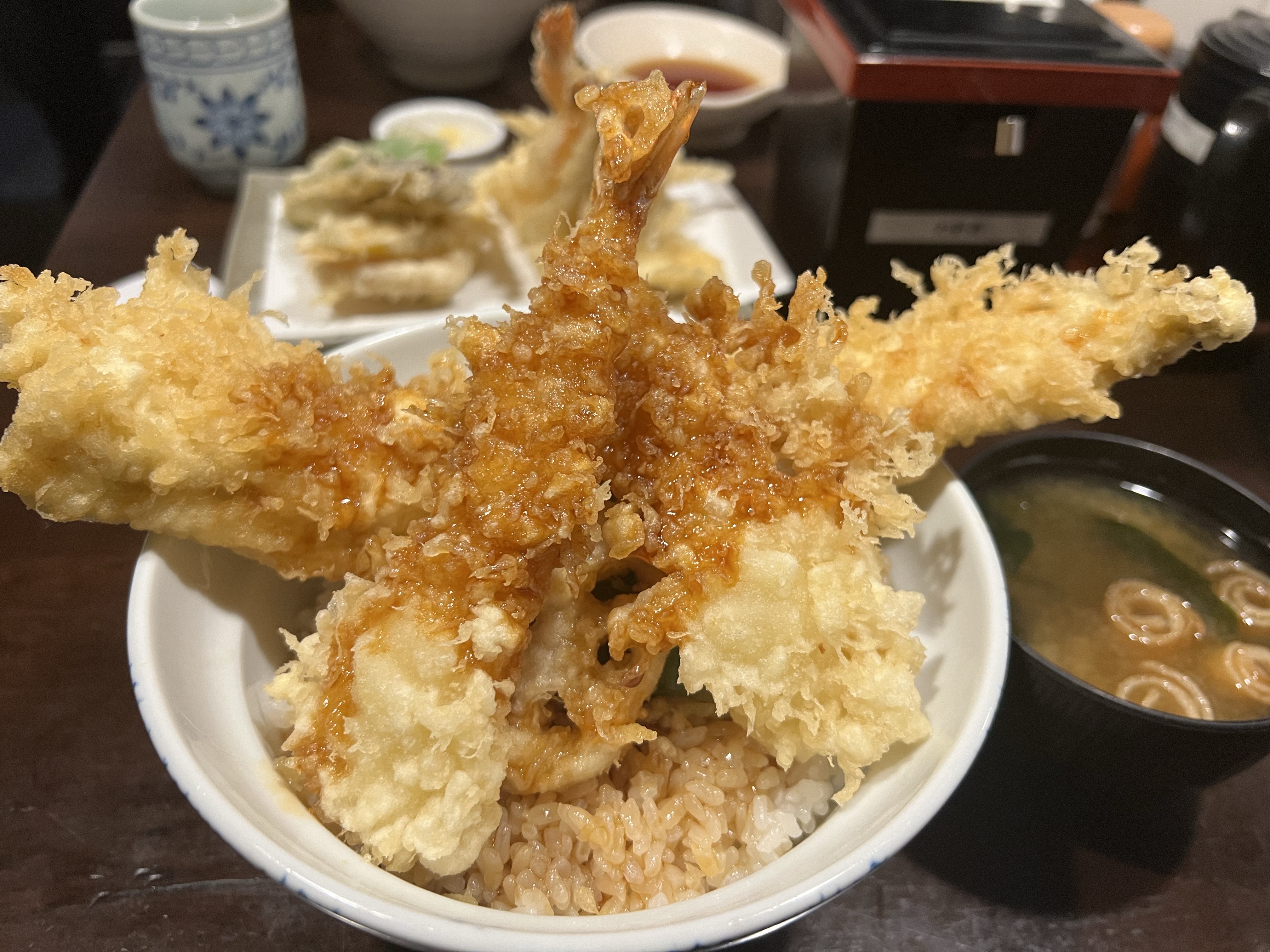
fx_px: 954
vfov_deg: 53.1
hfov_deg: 67.3
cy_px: 476
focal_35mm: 26
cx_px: 635
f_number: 1.5
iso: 125
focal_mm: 5.7
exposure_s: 1/50
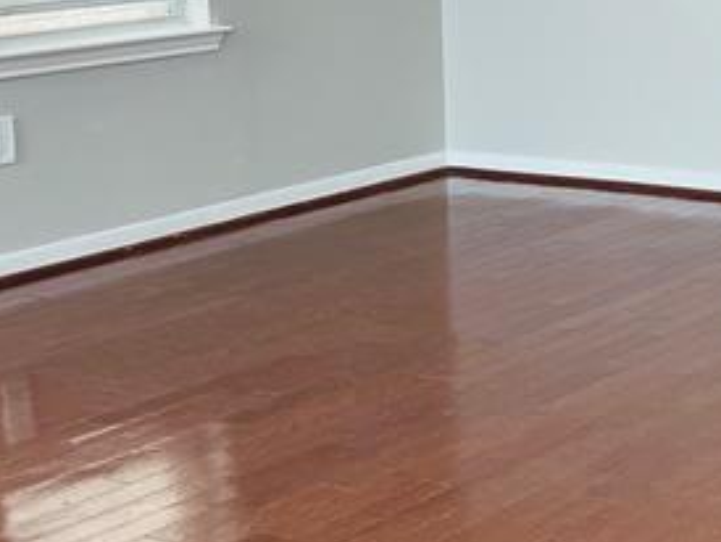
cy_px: 37
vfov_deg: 15.1
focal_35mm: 97
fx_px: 2022
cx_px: 797
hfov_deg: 19.4
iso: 64
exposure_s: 1/159
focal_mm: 5.7
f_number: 1.5
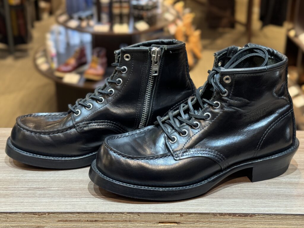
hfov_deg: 39.7
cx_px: 152
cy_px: 114
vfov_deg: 30.3
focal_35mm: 48
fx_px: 422
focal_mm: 6.76
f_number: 1.78
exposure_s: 1/60
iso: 250
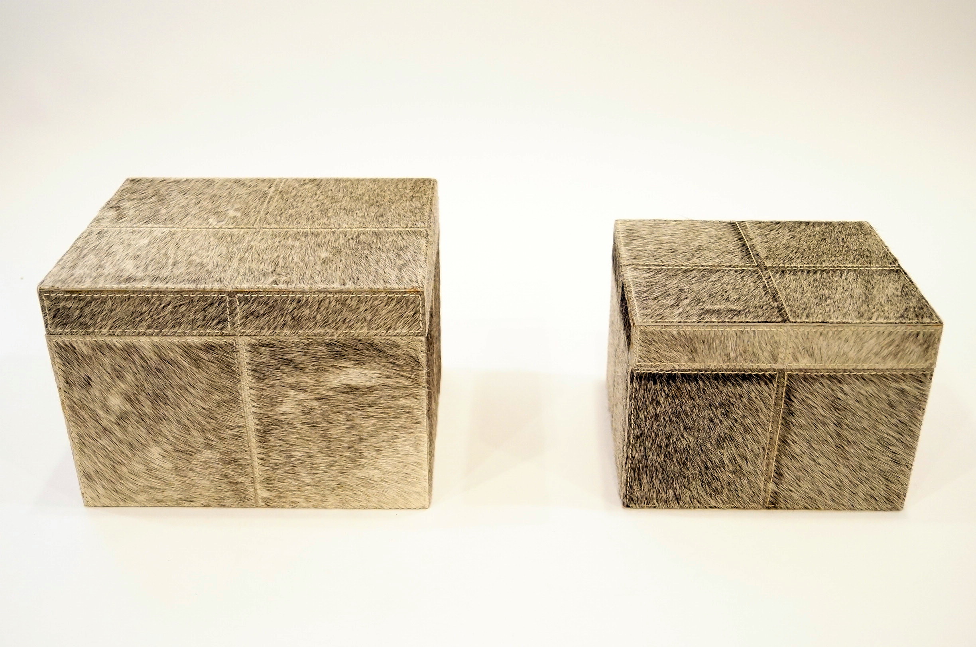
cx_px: 488
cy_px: 324
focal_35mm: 36
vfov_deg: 36.8
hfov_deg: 53.2
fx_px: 974
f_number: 4
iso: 2500
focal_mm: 24
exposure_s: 1/60
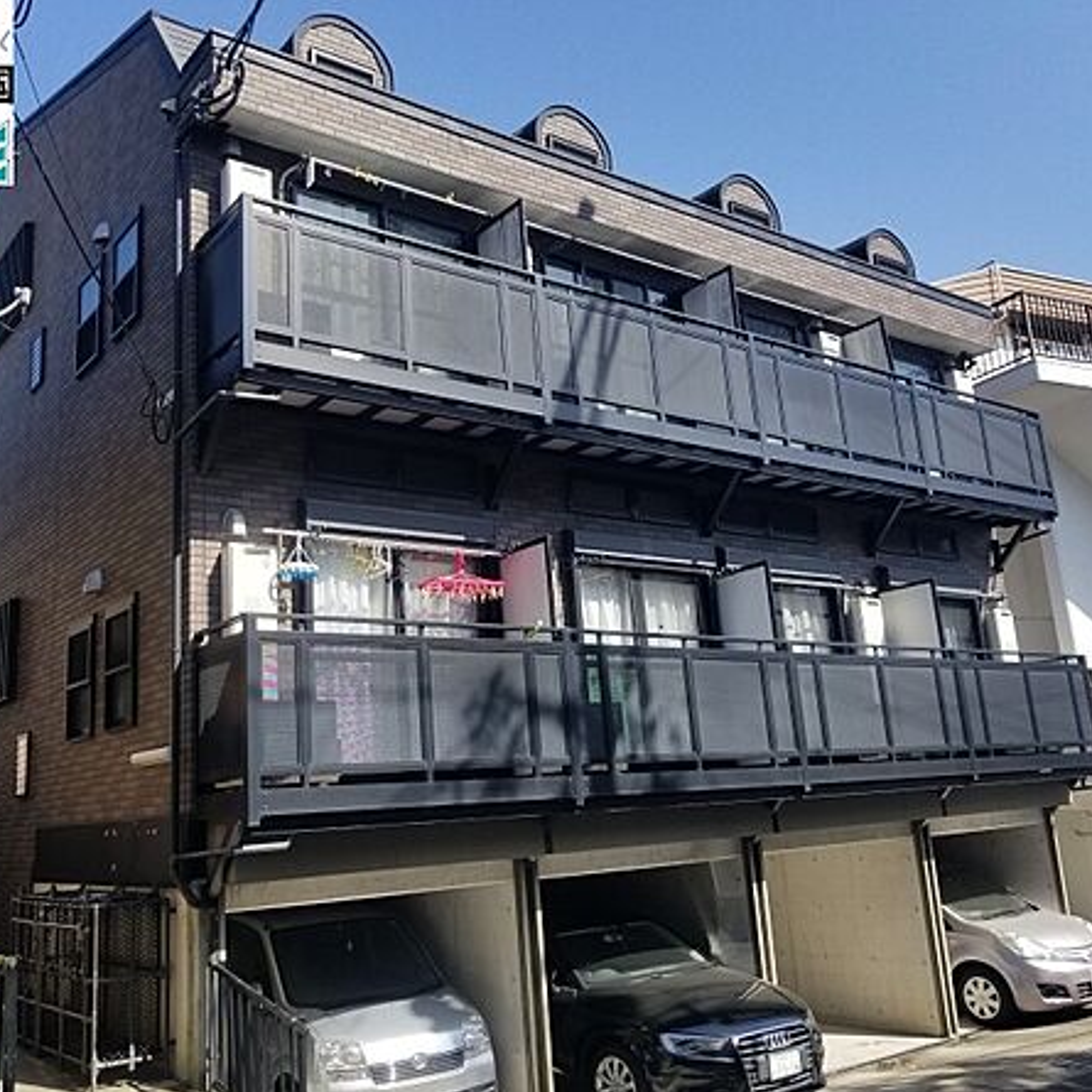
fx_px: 1106
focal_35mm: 31
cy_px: 550
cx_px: 503
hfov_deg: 52.5
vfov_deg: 52.5
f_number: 1.7
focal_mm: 4.25
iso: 50
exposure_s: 1/2048
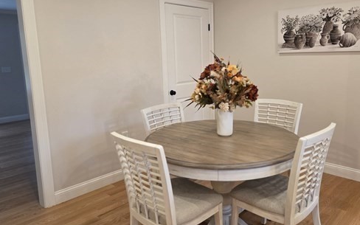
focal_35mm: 30
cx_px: 210
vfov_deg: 41.8
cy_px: 103
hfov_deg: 62.5
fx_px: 294
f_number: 1.8
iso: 320
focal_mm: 5.4
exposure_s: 1/120
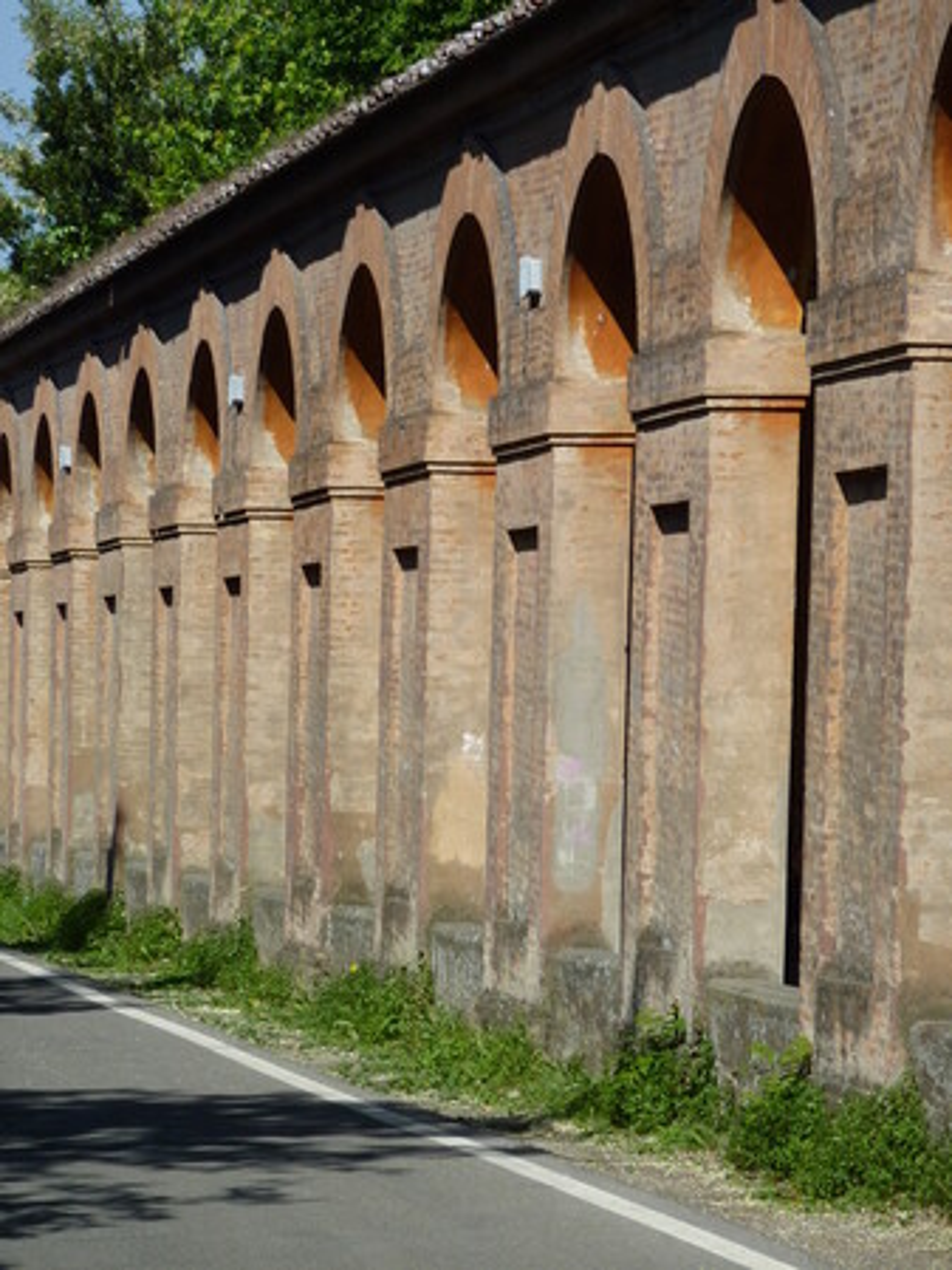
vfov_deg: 10.1
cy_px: 635
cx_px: 476
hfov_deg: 7.6
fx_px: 7184
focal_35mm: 196
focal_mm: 32.1
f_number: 5
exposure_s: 1/500
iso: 80
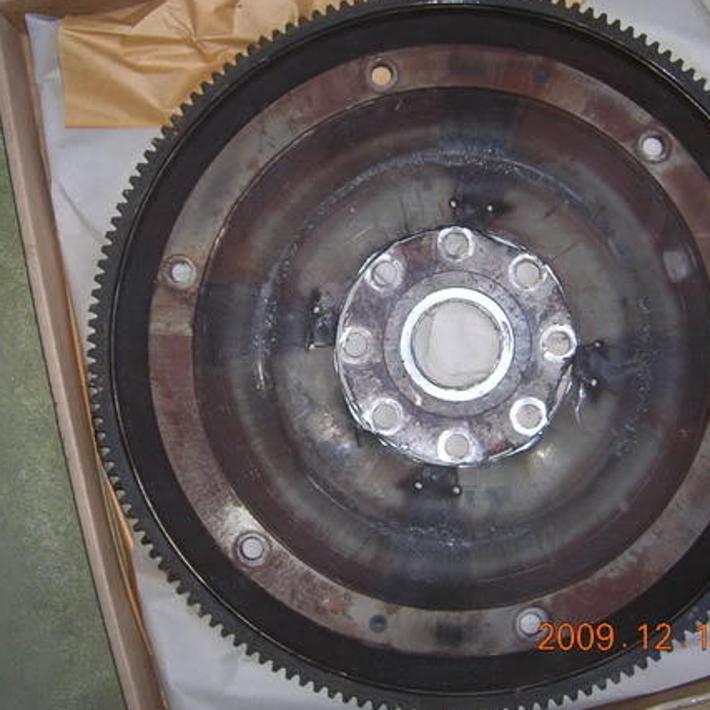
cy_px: 322
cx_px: 384
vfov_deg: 37.5
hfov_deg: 37.5
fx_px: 1044
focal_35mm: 45
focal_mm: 5.7
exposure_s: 1/60.1
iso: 50
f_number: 2.9
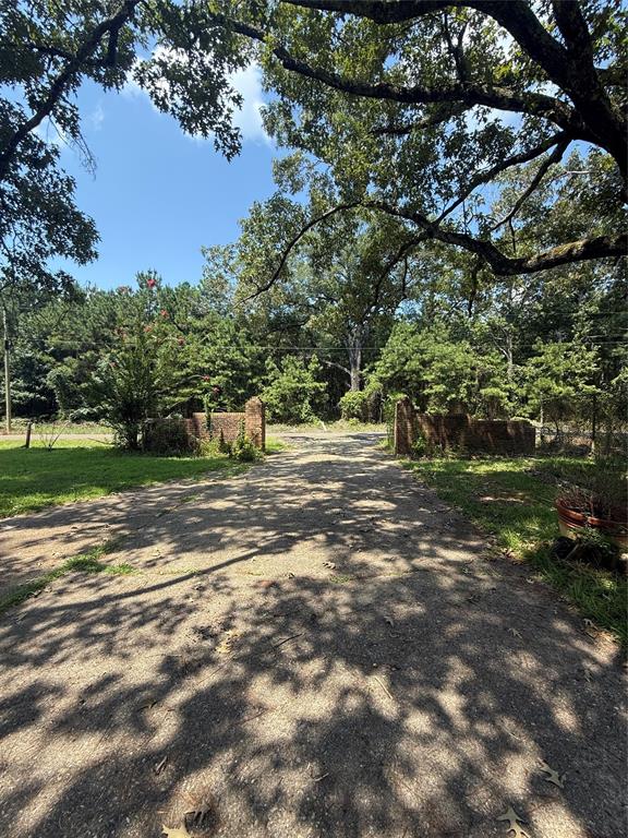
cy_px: 419
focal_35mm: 14
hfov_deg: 85.7
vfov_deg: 102.1
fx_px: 339
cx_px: 314
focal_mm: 2.22
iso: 50
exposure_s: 1/585
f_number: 2.2
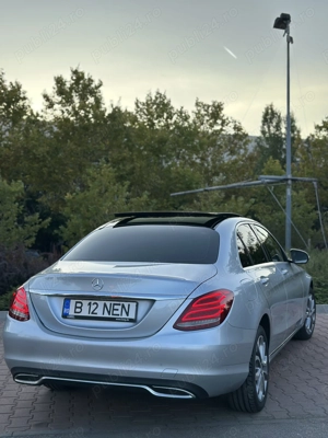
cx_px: 164
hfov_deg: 30.3
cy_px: 219
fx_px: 606
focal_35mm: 48
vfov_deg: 39.7
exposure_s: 1/1107
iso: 80
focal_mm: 6.86
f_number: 1.78
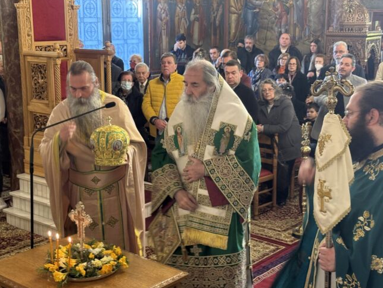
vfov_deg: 26.1
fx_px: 620
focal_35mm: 56
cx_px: 185
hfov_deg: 34.3
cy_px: 144
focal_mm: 6.76
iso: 250
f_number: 1.78
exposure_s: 1/50
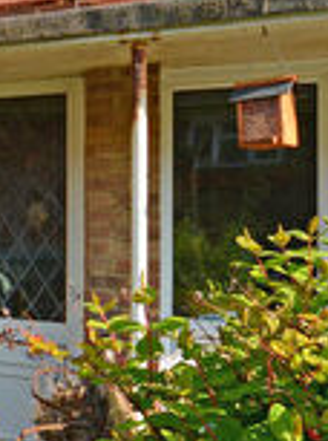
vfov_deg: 36.2
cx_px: -380
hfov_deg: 17.0
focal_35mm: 53
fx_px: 672
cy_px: 196
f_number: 6.3
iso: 200
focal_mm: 12
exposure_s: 1/320
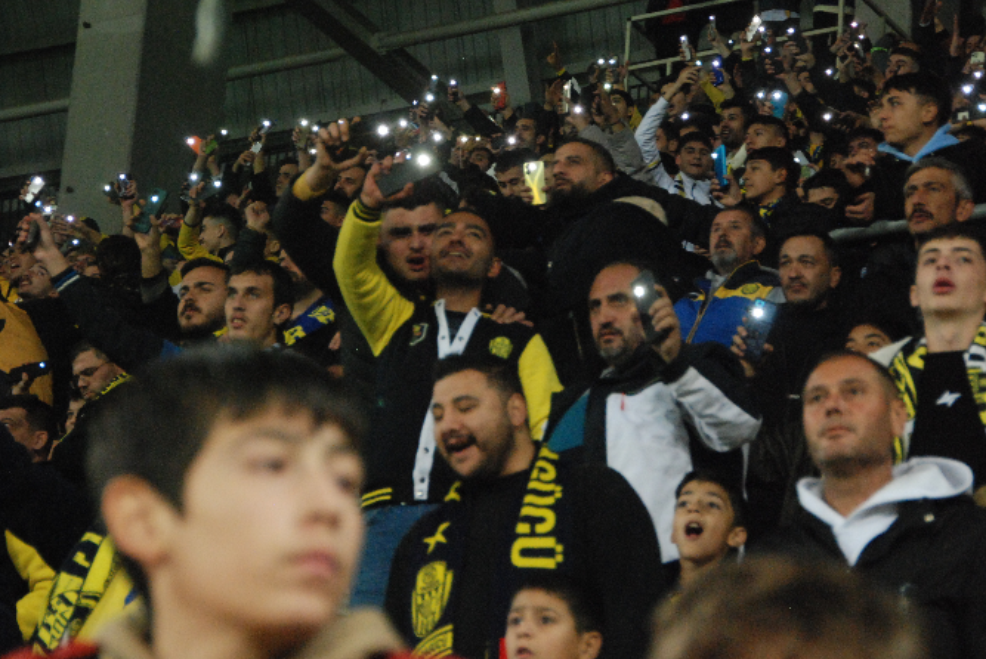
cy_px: 296
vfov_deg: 9.5
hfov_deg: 14.2
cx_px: 557
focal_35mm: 144
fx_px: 3947
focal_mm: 80
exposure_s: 1/200
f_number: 5.3
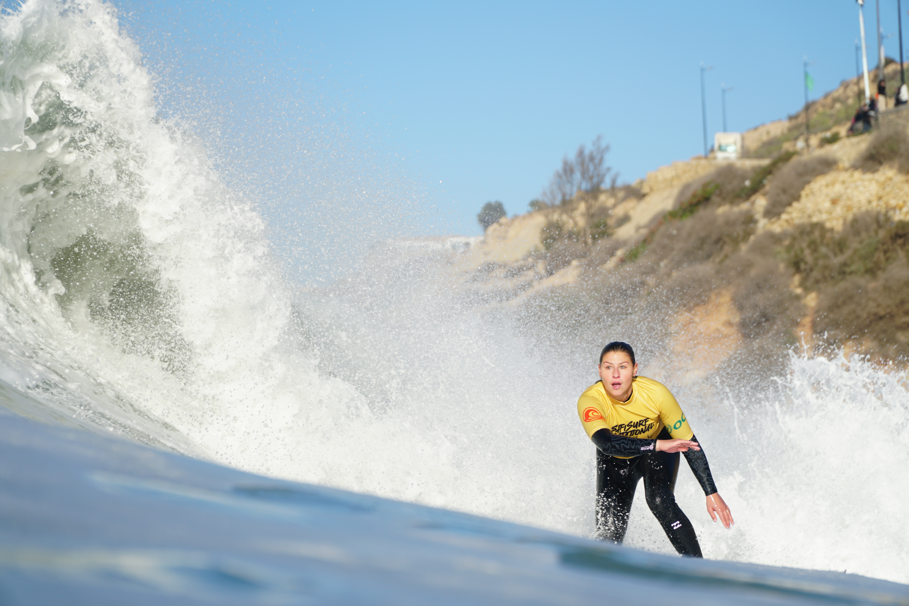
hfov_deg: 15.9
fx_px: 3257
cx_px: 454
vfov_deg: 10.6
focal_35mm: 129
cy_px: 303
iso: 100
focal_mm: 86
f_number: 4
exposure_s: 1/1000
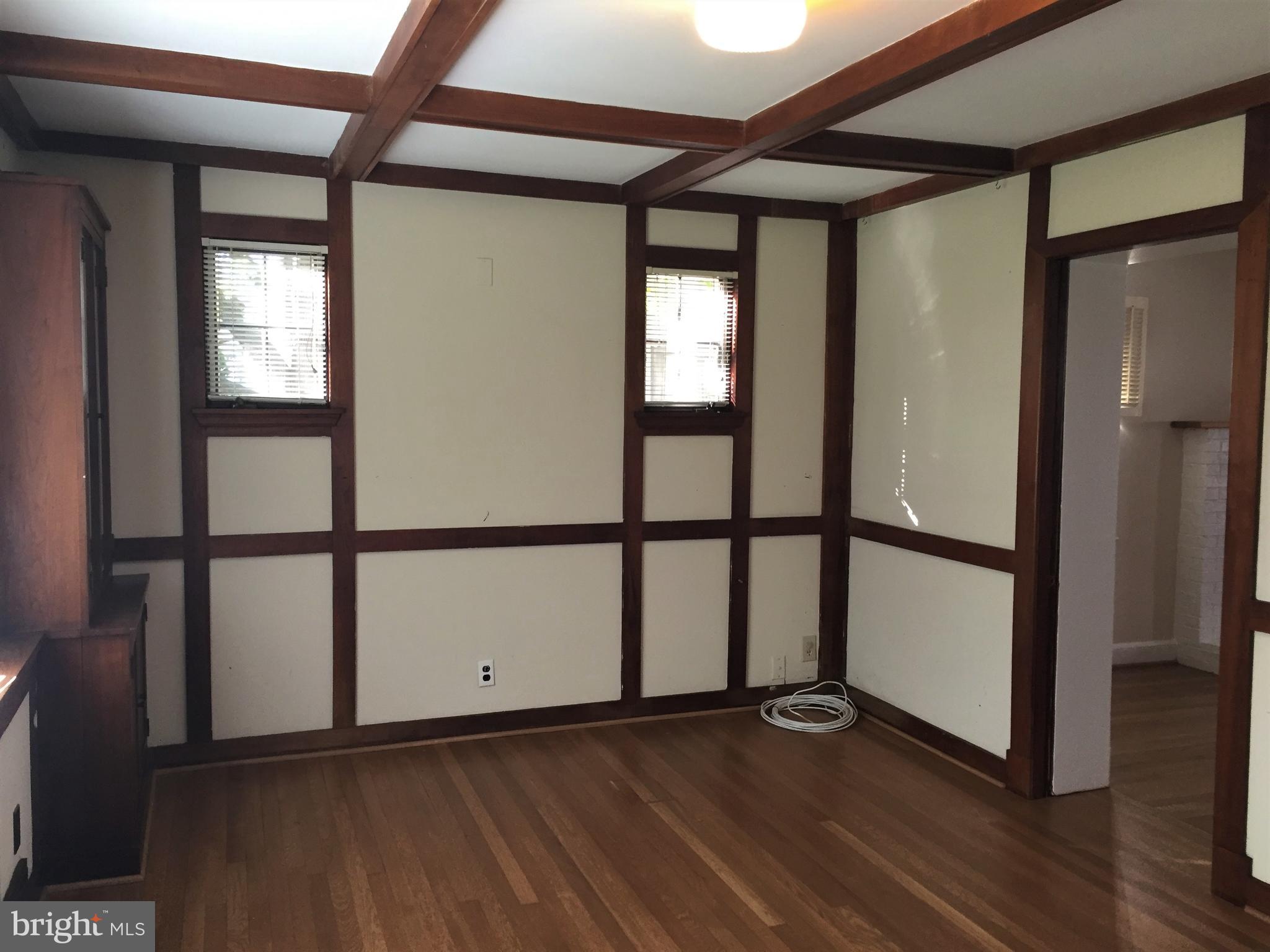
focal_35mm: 29
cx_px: 635
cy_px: 476
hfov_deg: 61.7
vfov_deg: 48.2
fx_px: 1064
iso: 50
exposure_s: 1/30
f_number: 2.2
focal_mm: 4.15
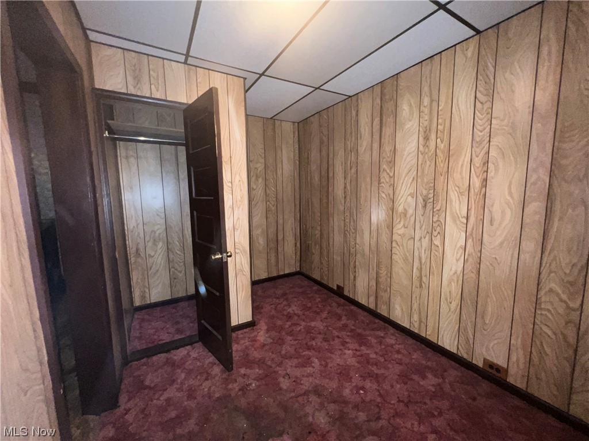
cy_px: 220
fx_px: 221
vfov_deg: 89.9
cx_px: 294
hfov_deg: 106.2
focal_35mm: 13
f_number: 1.8
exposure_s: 1/30
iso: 400
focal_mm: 1.57
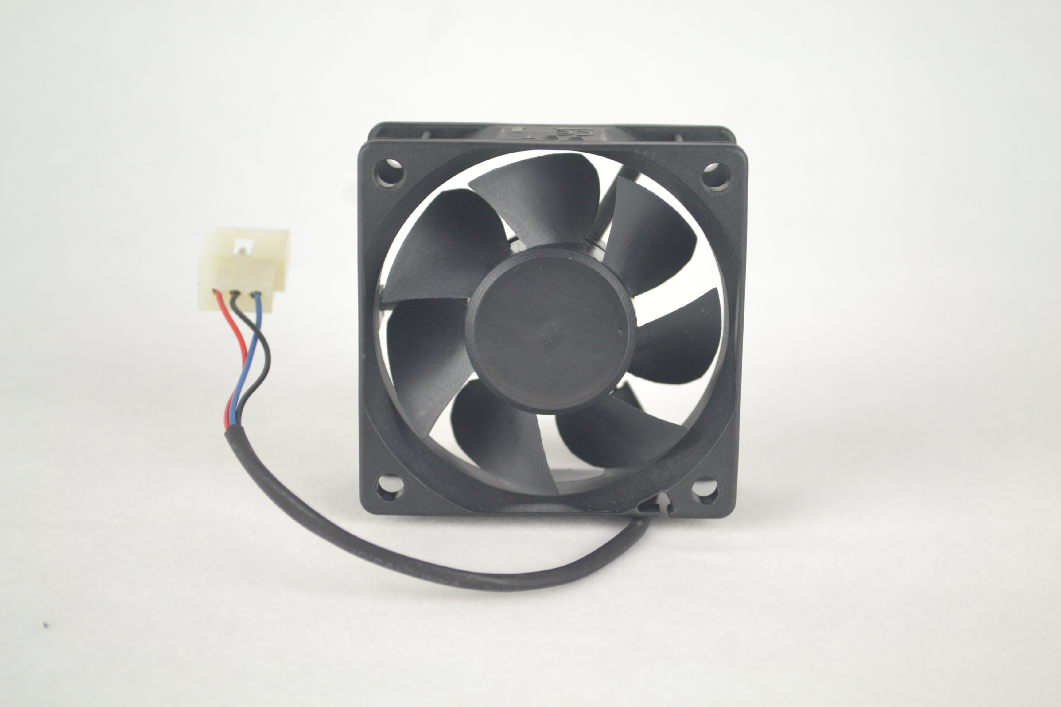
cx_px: 530
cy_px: 354
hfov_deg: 28.1
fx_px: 2122
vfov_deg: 18.9
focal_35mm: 72
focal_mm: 48
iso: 900
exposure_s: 1/100
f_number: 5.6
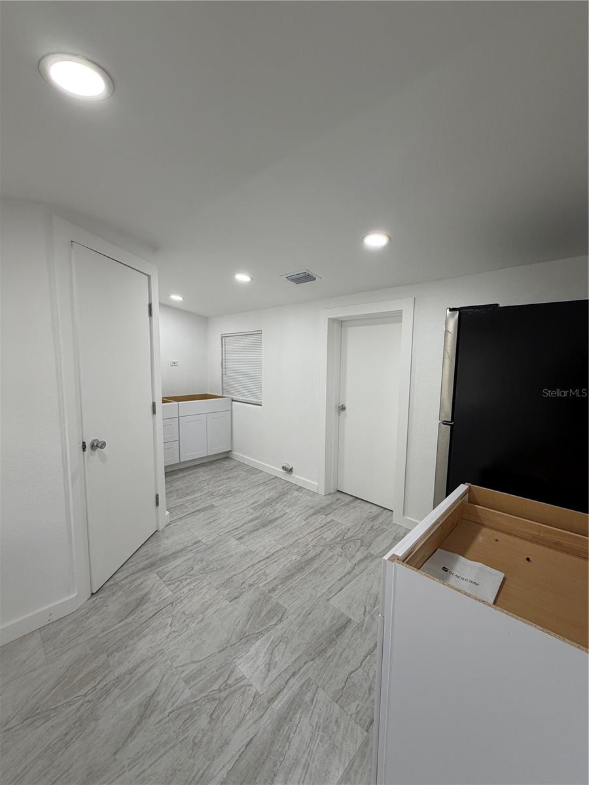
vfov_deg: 102.1
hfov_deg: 85.7
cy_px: 392
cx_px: 294
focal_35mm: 14
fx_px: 318
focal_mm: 2.22
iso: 125
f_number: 2.2
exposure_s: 1/121
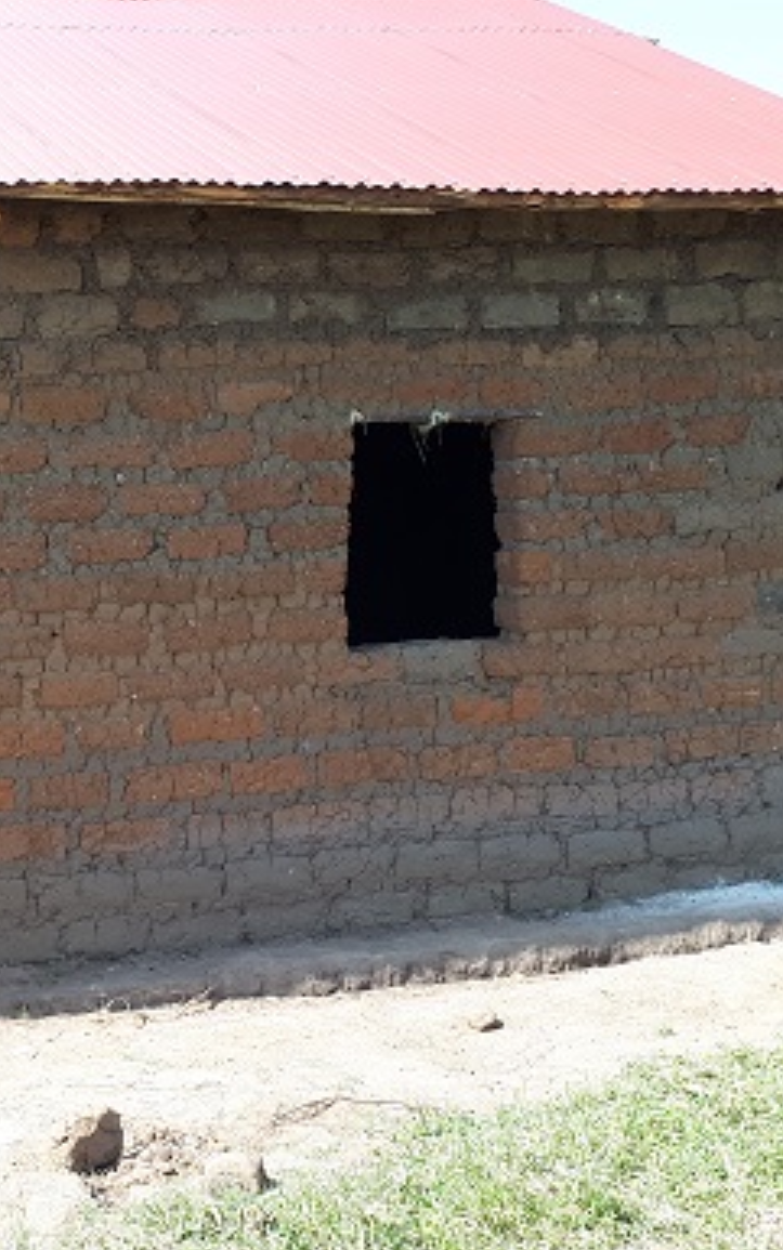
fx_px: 1773
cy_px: 534
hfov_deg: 23.4
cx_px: -81
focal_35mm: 52
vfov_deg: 38.8
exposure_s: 1/335
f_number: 1.9
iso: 40
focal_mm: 3.6
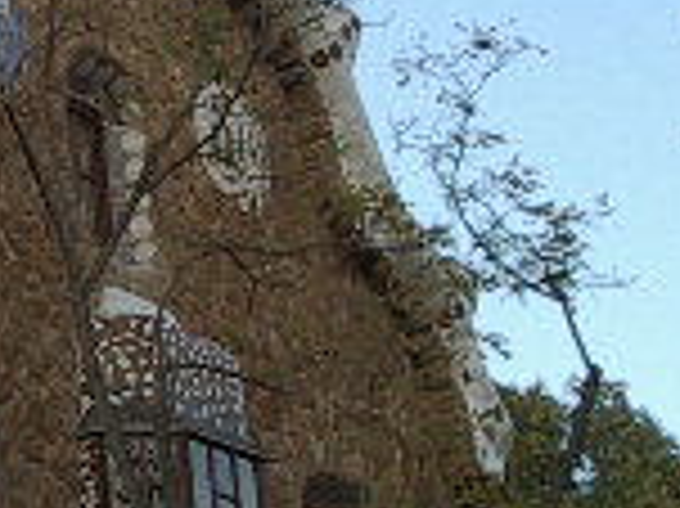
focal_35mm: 161
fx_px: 3160
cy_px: 225
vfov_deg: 9.2
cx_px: -126
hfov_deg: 12.0
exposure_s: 1/125
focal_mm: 5.8
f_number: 4.8
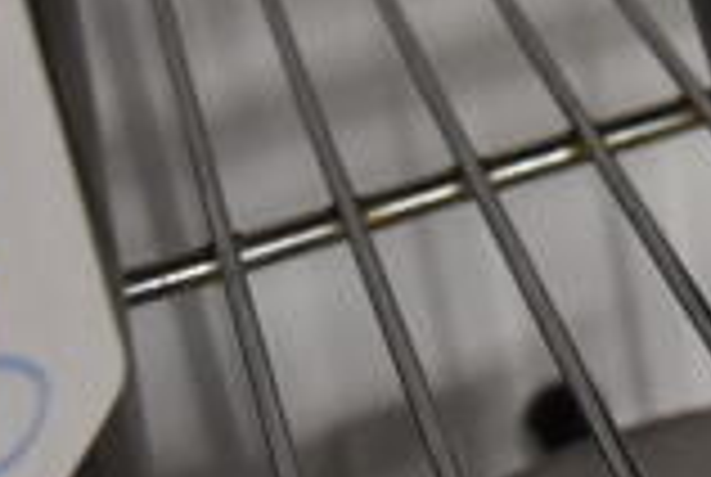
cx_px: 1094
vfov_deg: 12.2
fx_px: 2058
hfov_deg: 17.5
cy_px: -356
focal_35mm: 104
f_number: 5.6
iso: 720
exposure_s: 1/60
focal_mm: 18
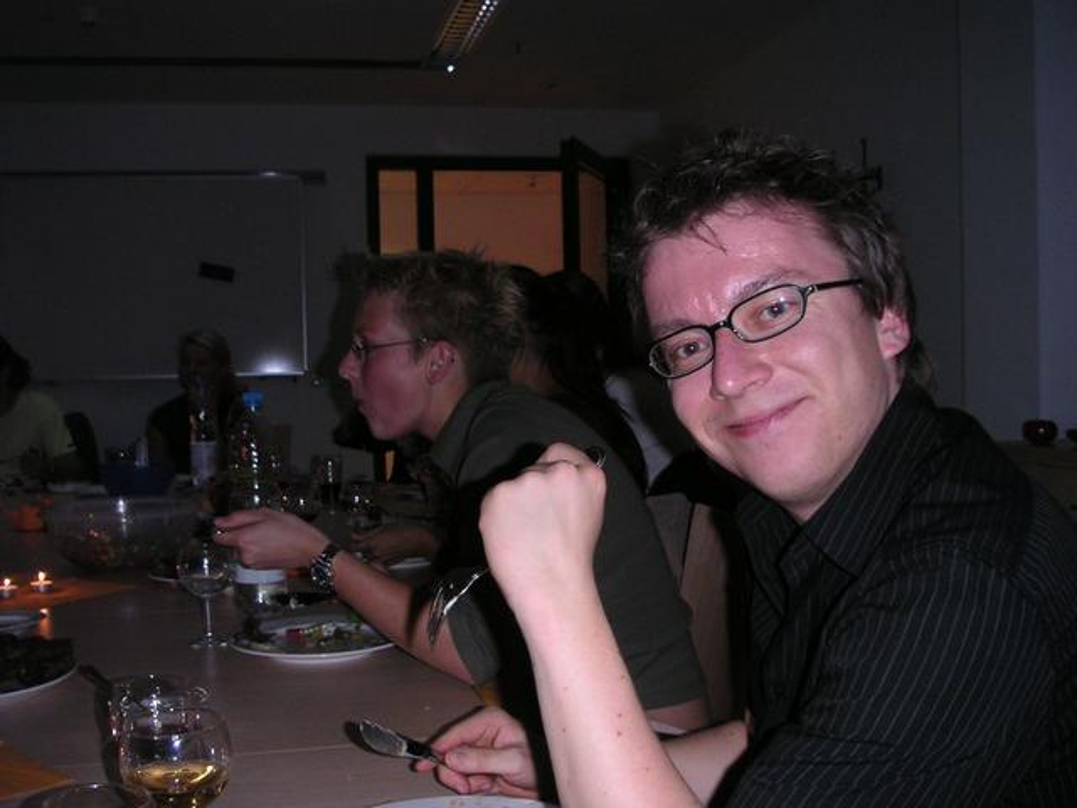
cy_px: 404
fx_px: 1182
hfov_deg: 49.0
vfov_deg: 37.7
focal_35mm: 38
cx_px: 538
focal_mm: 6
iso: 160
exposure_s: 1/45
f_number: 2.8
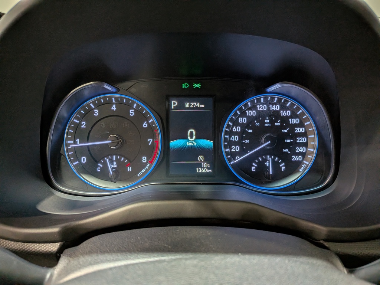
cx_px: 190
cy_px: 142
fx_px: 263
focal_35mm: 24
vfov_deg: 56.8
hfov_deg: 71.6
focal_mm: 4.53
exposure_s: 1/120
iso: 98
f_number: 1.7
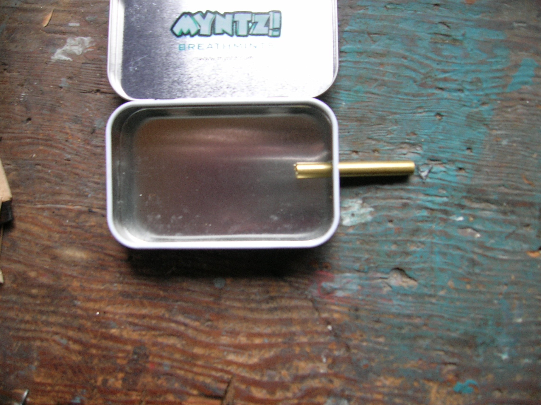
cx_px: 270
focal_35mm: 34
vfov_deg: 41.7
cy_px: 202
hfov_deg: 54.0
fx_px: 531
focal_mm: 5.7
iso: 50
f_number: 2.9
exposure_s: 1/34.6
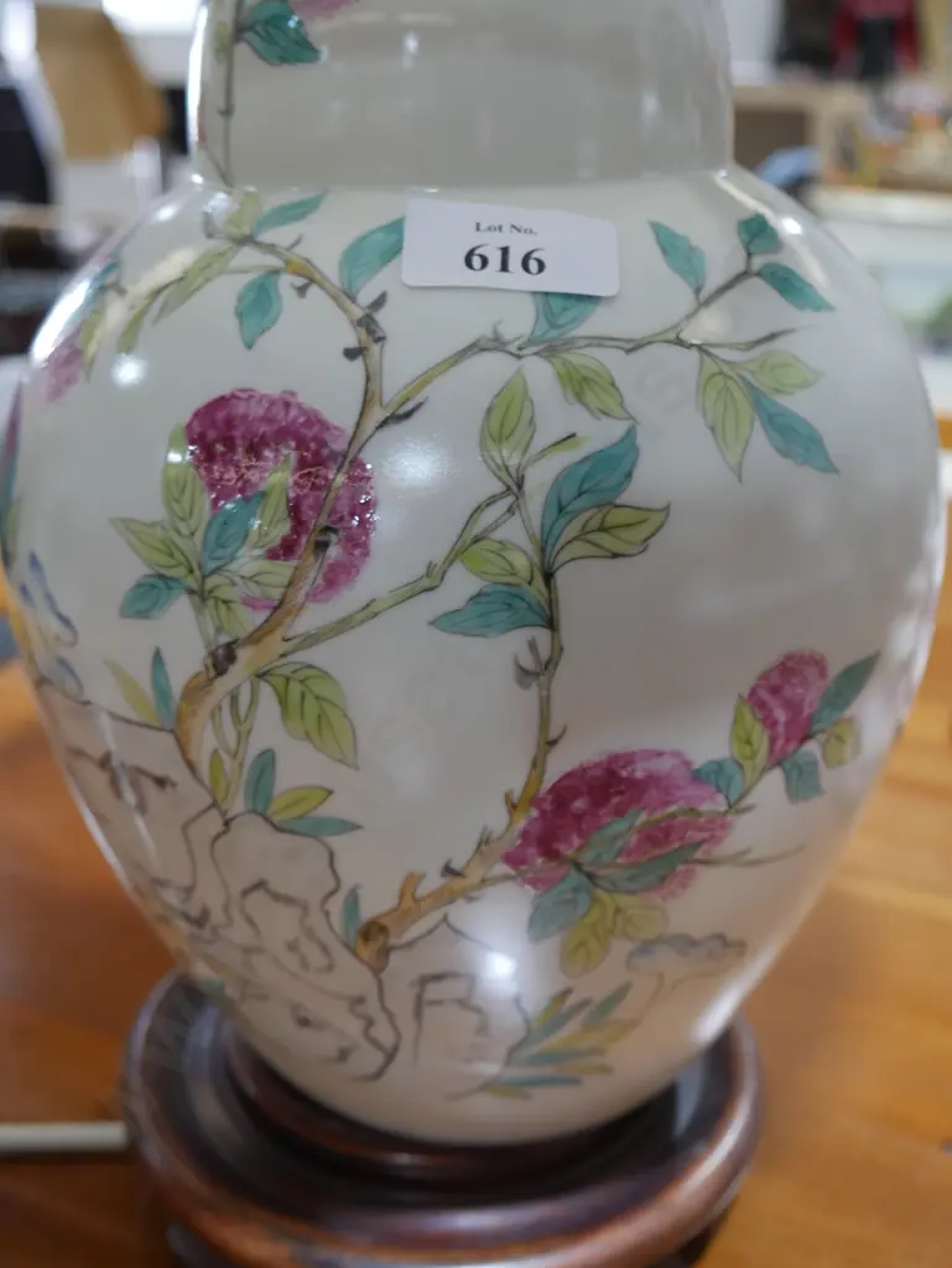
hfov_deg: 36.0
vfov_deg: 46.8
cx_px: 476
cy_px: 634
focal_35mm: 40
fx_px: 1466
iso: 640
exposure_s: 1/60
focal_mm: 20
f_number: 4.4
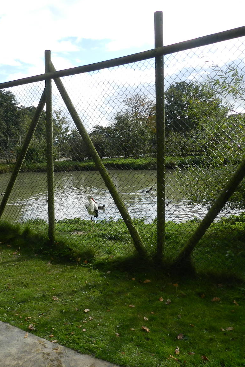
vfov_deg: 57.2
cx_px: 69
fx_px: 337
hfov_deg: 39.2
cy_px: 188
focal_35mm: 33
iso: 160
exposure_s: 1/800
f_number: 3.4
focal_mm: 4
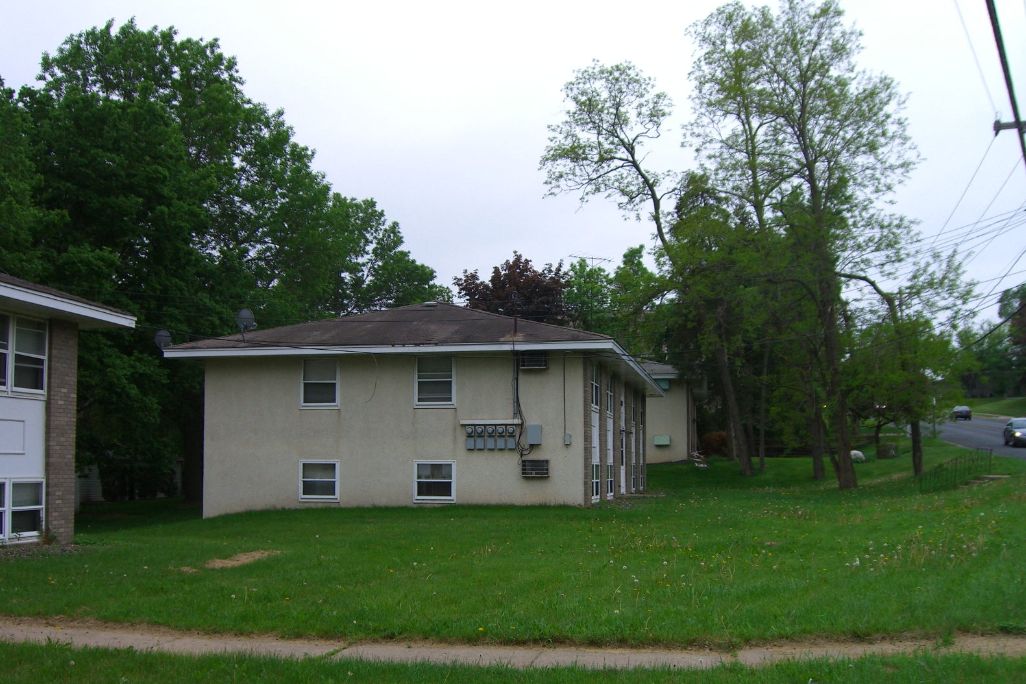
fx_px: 1140
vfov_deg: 33.4
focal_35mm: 40
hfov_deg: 48.5
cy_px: 361
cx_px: 519
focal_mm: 7.9
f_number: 4
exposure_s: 1/200
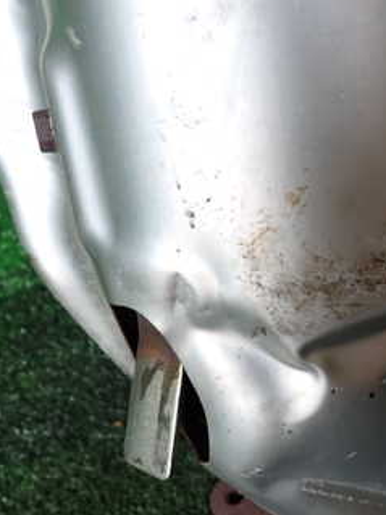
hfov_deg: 30.2
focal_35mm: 47
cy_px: 299
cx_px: 299
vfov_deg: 40.3
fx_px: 699
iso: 125
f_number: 2
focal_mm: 4.5
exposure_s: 1/60
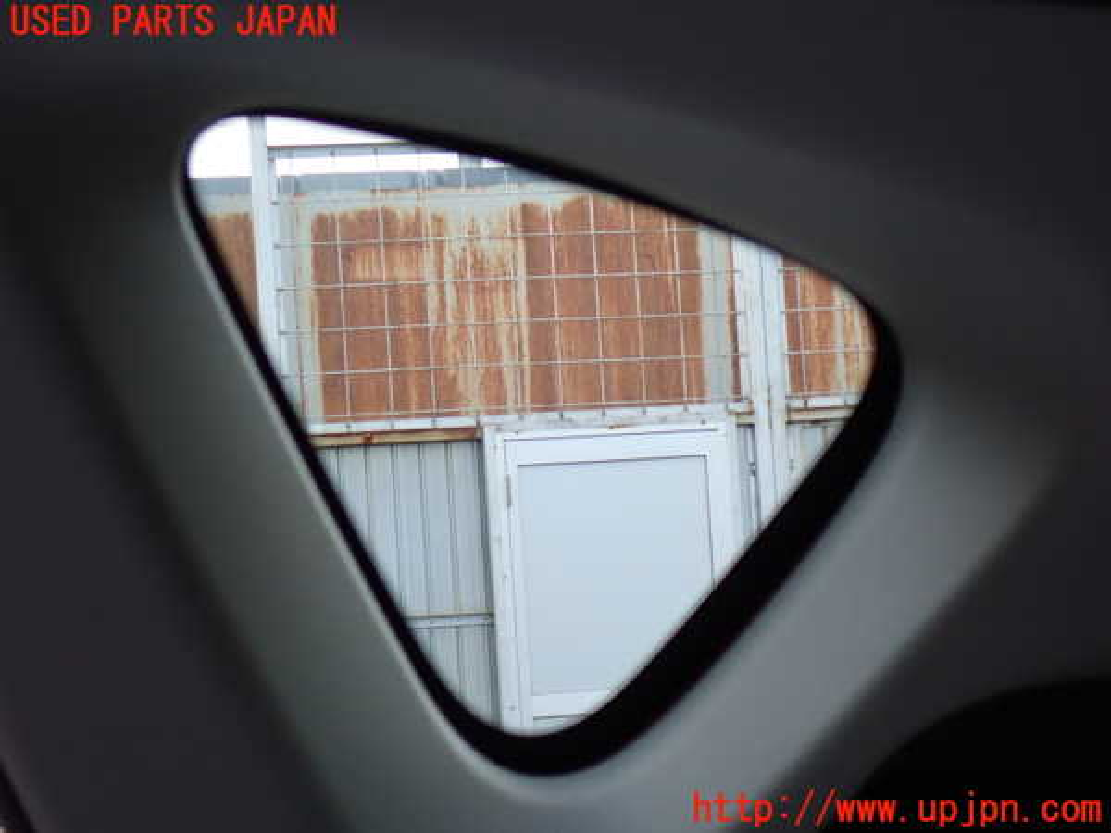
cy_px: 416
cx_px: 556
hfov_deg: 19.6
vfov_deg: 14.8
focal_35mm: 100
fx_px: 3209
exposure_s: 1/100
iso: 640
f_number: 4.9
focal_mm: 18
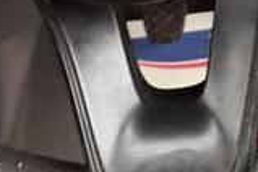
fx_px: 588
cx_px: 235
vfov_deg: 13.7
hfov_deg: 24.0
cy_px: -190
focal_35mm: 82
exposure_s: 1/60
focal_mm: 2.22
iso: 640
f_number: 2.2
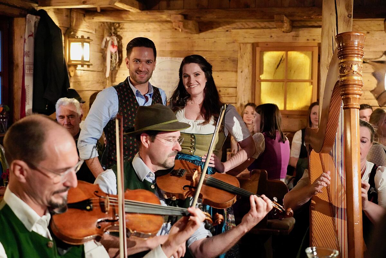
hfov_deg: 40.3
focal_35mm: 49
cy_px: 129
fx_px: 525
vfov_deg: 27.5
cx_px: 193
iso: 12800
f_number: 4
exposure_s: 1/125
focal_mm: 49
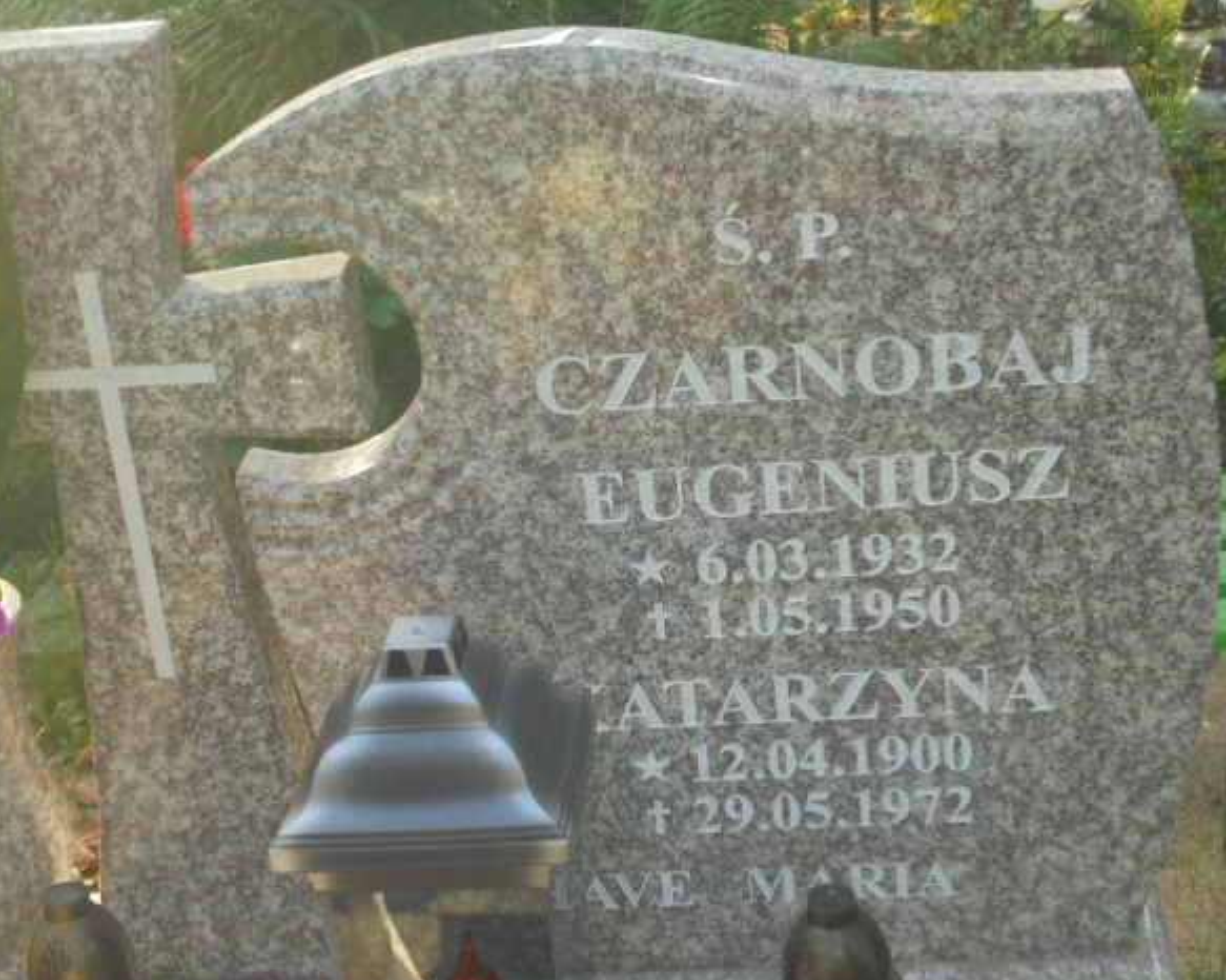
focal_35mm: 60
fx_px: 2176
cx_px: 656
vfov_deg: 25.4
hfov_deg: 31.5
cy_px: 501
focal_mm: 10.1
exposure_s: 1/50
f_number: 5.2
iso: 100
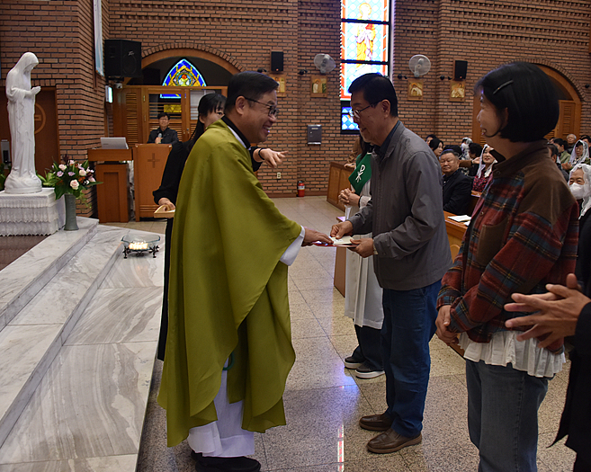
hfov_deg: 55.5
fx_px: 559
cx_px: 336
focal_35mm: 32
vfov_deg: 45.8
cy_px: 238
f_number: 4.5
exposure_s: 1/125
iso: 1600
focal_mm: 28
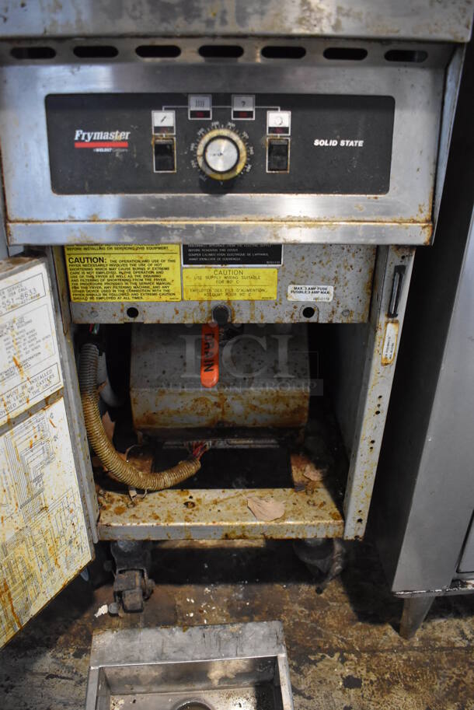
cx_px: 237
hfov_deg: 43.7
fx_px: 592
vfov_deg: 61.9
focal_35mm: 30
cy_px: 355
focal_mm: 20
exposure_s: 1/125
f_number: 3.5
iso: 2800
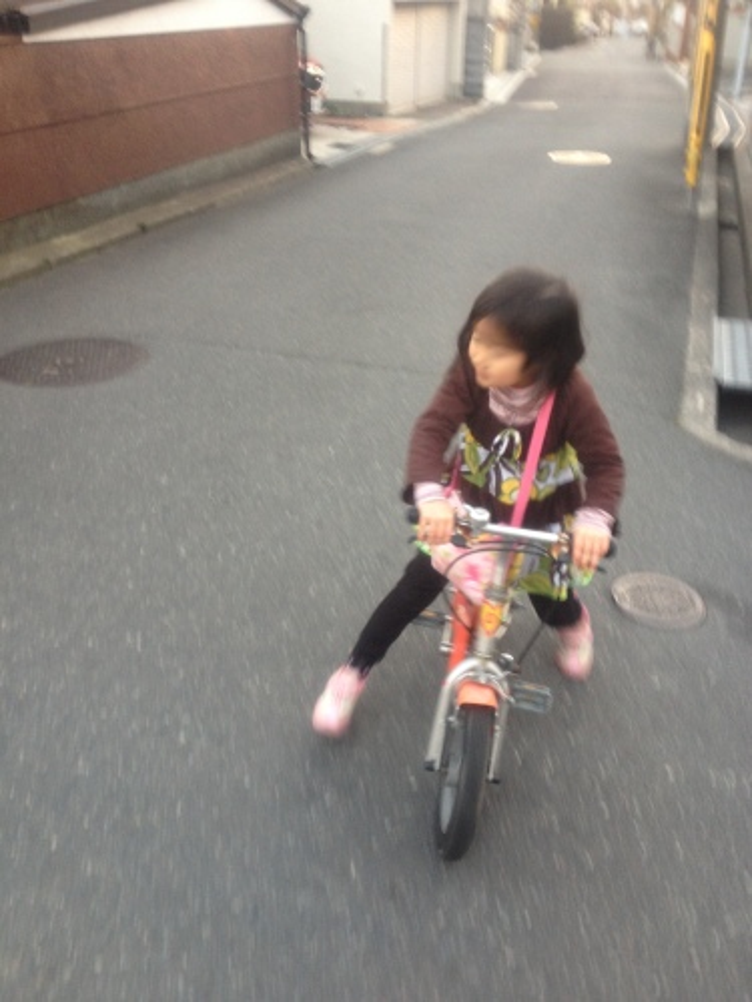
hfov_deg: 40.7
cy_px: 501
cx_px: 376
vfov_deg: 52.6
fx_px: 1014
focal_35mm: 35
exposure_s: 1/20
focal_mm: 4.28
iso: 80
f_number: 2.4
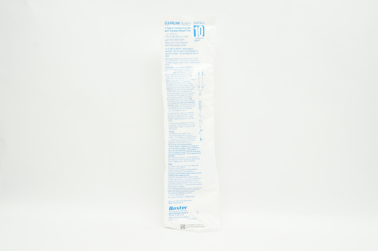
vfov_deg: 34.1
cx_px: 189
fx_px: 409
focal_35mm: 39
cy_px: 126
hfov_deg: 49.6
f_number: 9
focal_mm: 26
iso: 400
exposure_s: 1/25
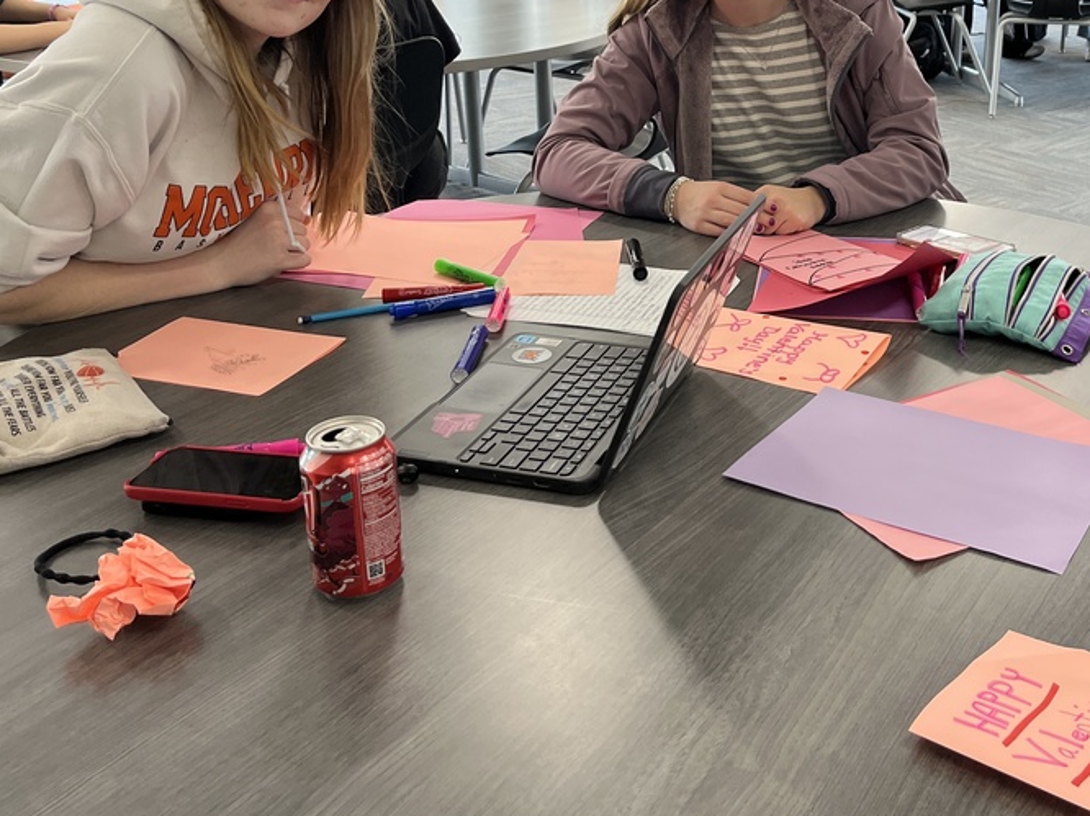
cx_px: 751
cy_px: 237
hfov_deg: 45.9
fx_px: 1259
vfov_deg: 35.4
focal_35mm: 40
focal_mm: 5.1
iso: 125
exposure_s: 1/121
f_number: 1.6
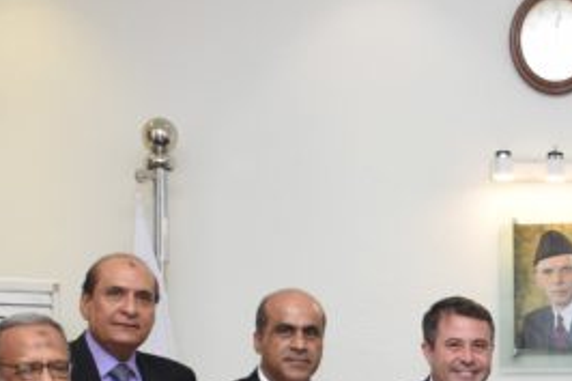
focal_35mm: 78
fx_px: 1239
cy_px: 493
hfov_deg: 25.0
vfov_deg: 16.5
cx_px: 548
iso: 1000
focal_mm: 18
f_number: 5.6
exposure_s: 1/80
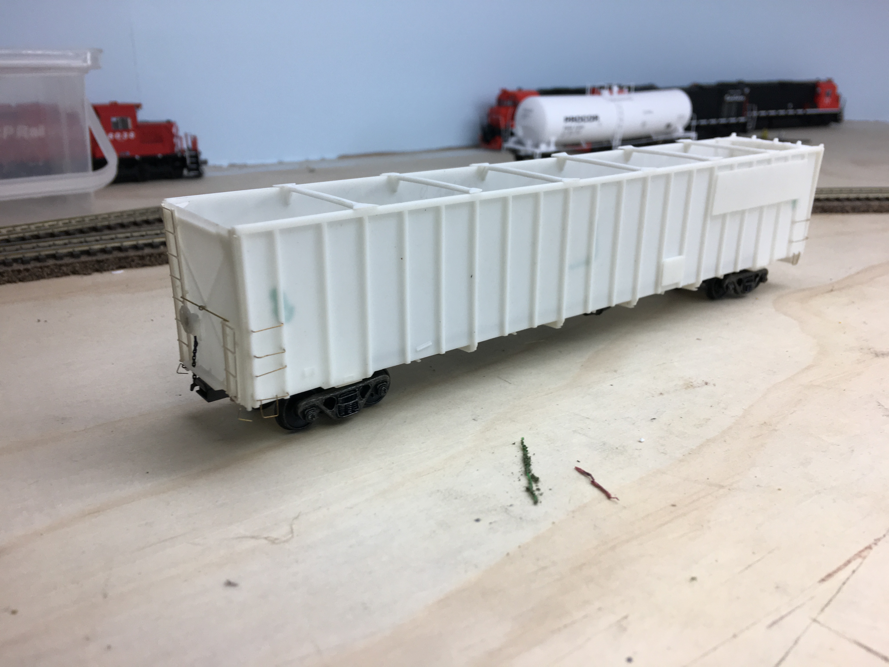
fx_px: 745
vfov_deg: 48.2
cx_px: 444
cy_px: 334
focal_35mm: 29
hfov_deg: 61.7
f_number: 2.2
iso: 40
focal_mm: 4.15
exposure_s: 1/120
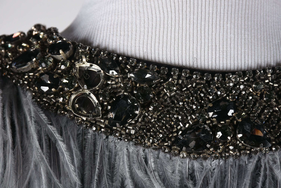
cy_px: 94
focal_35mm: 142
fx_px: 1113
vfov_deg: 9.6
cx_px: 140
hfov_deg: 14.4
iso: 200
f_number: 13
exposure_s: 1/125
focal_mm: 95
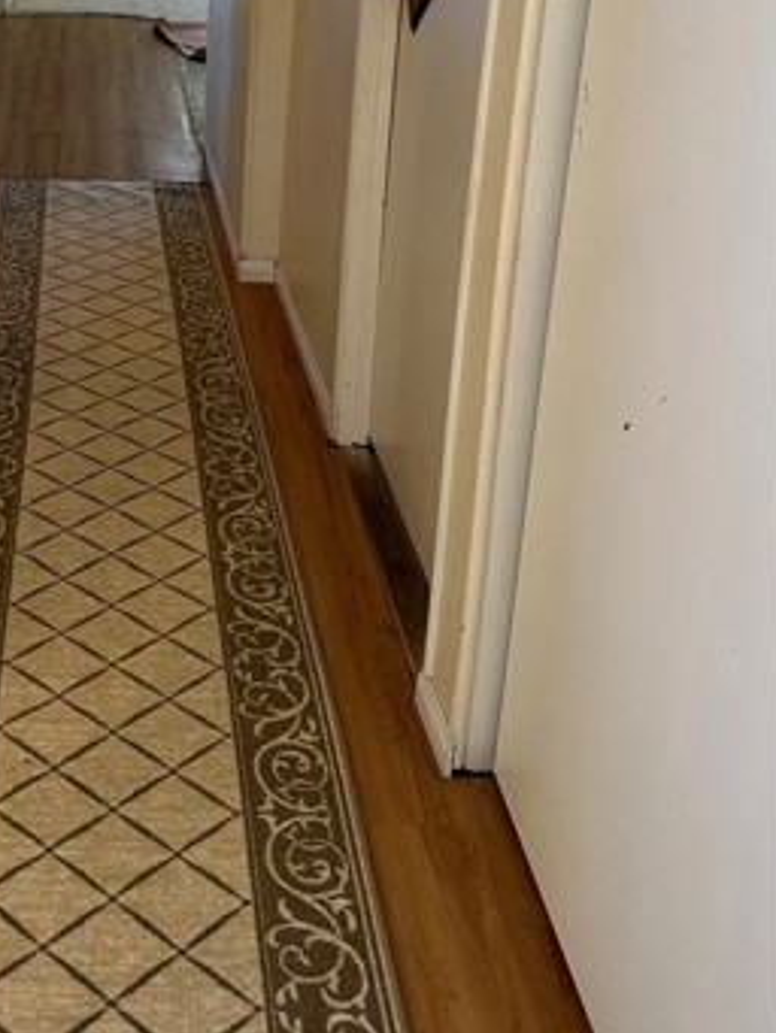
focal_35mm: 45
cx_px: 61
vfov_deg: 40.4
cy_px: 212
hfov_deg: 30.6
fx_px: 1344
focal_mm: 6.86
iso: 160
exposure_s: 1/60
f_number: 1.78
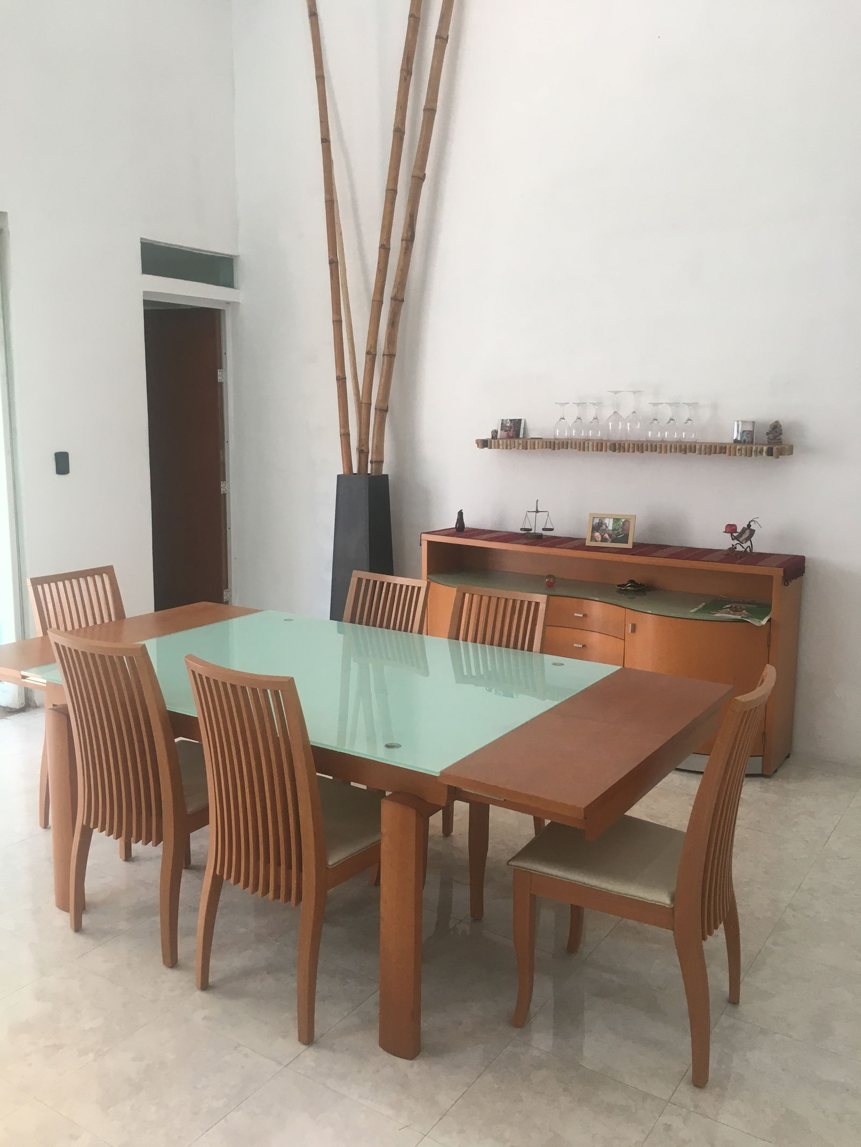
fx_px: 962
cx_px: 430
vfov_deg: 61.7
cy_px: 574
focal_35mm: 29
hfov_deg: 48.2
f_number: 2.2
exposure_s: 1/30
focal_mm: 4.15
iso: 32
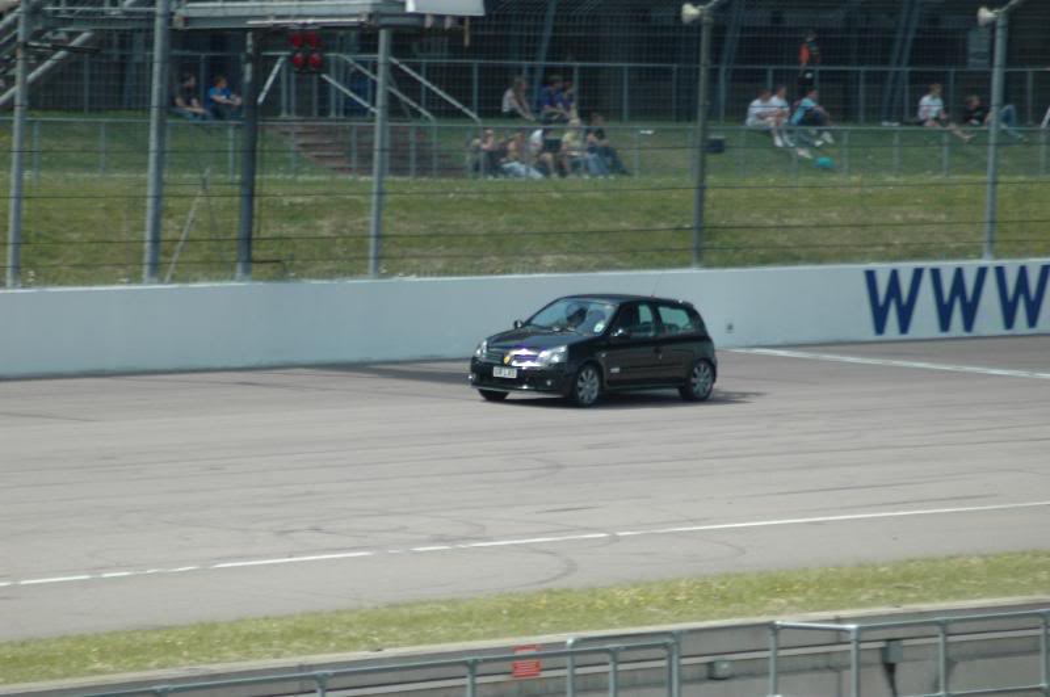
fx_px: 7427
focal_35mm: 255
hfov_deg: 8.1
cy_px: 348
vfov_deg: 5.4
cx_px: 525
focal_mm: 170
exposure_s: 1/640
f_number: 4.8
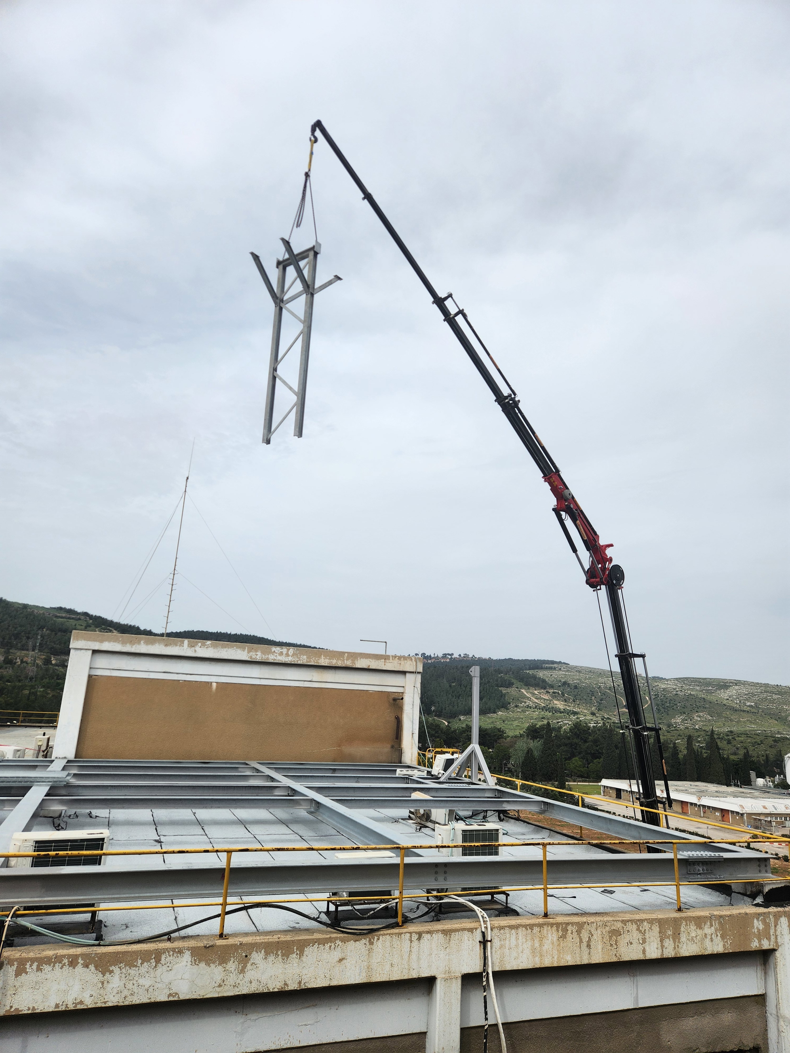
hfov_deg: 58.9
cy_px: 526
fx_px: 700
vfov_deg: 73.9
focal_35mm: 23
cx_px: 395
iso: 20
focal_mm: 5.4
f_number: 1.8
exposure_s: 1/2470
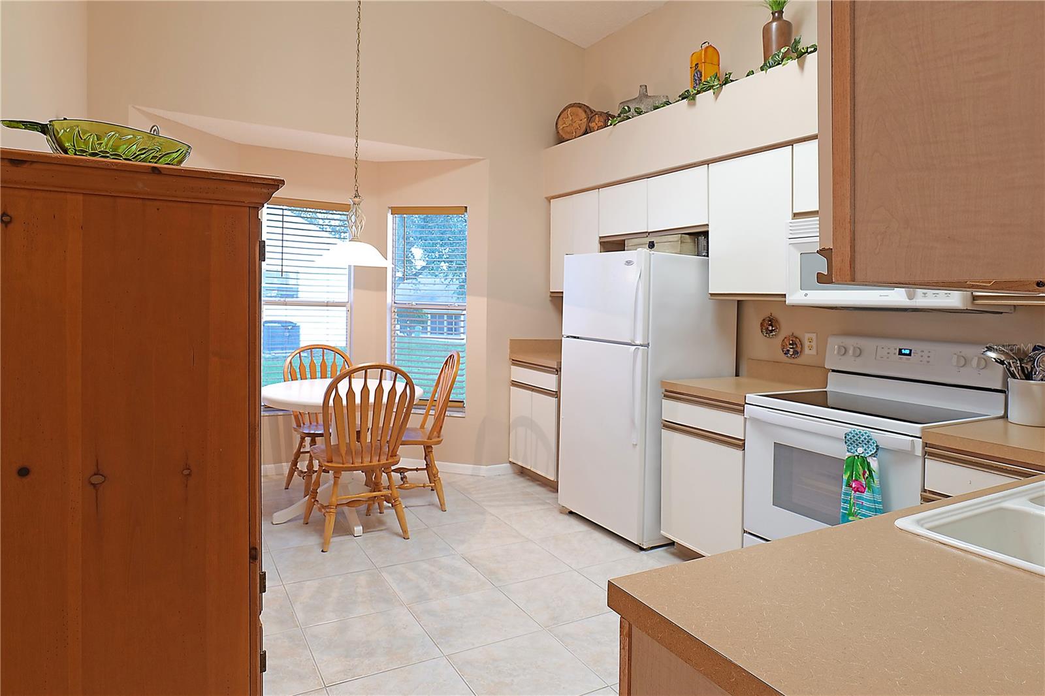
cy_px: 348
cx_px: 522
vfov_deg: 61.9
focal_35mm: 20
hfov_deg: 84.0
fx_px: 580
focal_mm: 20
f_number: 8
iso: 400
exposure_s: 1/2.5
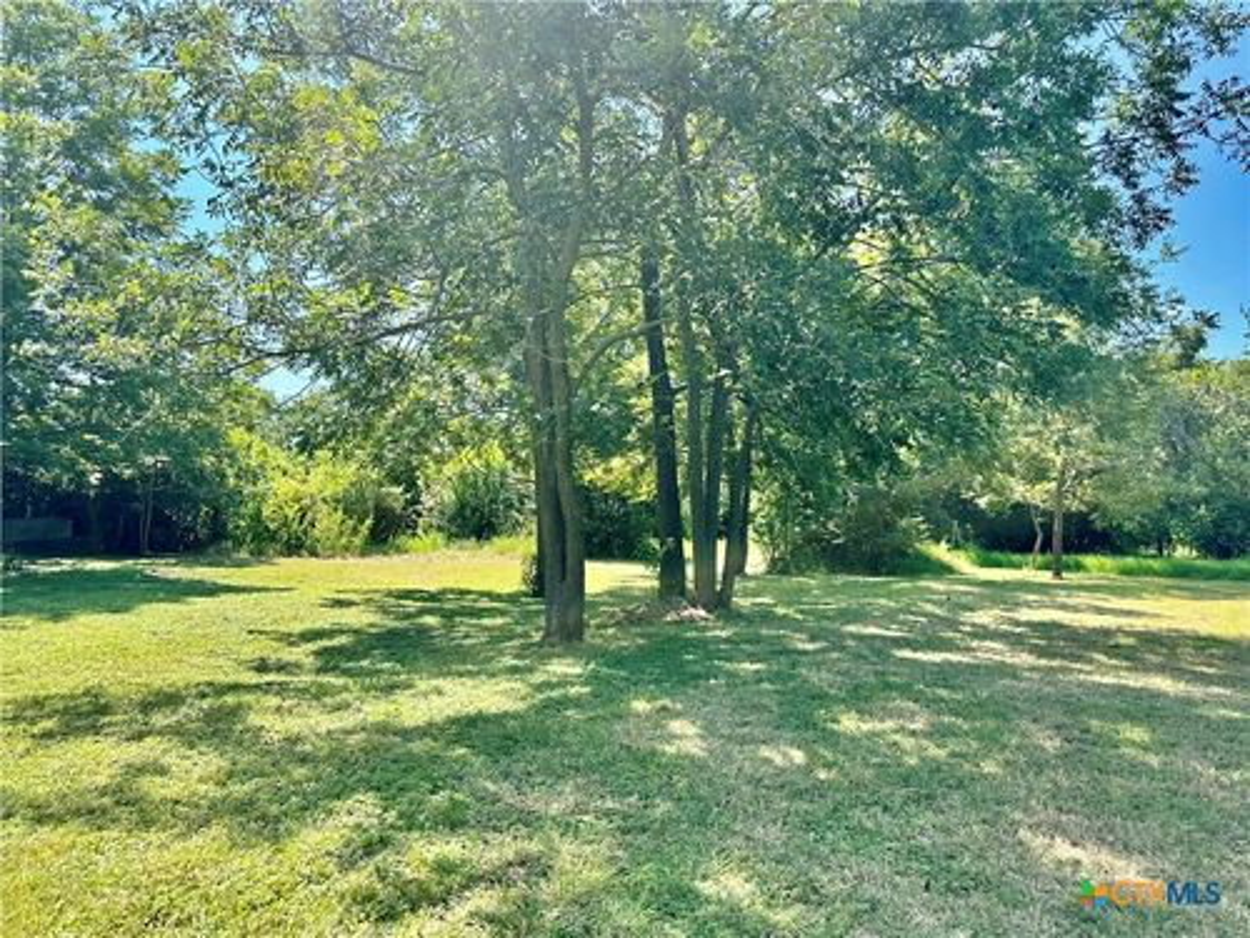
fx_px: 867
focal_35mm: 24
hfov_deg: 71.6
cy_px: 469
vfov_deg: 56.8
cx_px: 625
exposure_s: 1/1517
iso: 80
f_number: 1.78
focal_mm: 6.86
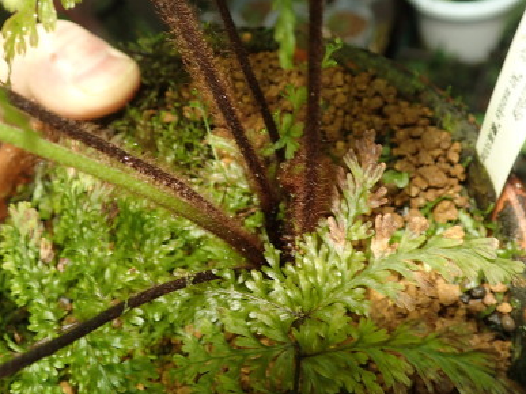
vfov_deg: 31.9
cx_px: 215
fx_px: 684
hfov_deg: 41.9
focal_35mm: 45
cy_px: 131
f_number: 2.3
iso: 200
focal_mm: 5.5
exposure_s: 1/50
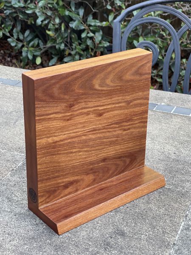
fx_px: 471
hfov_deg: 22.9
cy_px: 128
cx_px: 96
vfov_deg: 30.3
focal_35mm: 64
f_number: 2.2
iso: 200
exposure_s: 1/121
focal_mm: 7.5
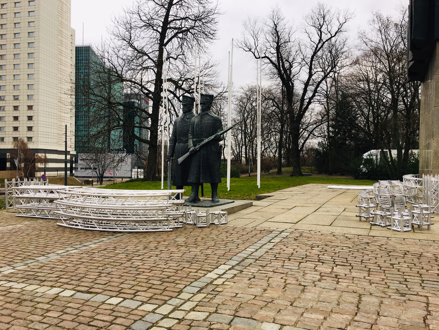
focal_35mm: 29
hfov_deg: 61.7
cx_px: 220
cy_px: 165
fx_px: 368
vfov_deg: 48.2
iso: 25
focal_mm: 4.15
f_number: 2.2
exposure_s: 1/100
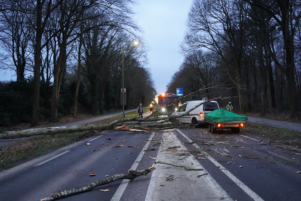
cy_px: 100
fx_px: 318
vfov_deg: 35.0
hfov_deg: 50.7
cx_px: 150
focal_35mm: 38
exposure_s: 1/250
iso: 12800
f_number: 2.8
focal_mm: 38
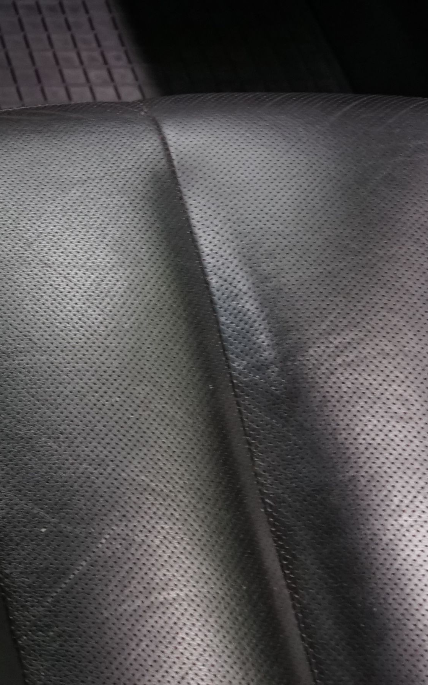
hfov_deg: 11.5
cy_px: -80
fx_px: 1847
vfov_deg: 20.0
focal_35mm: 99
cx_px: -500
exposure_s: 1/20
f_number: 5.6
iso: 1600
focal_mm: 29
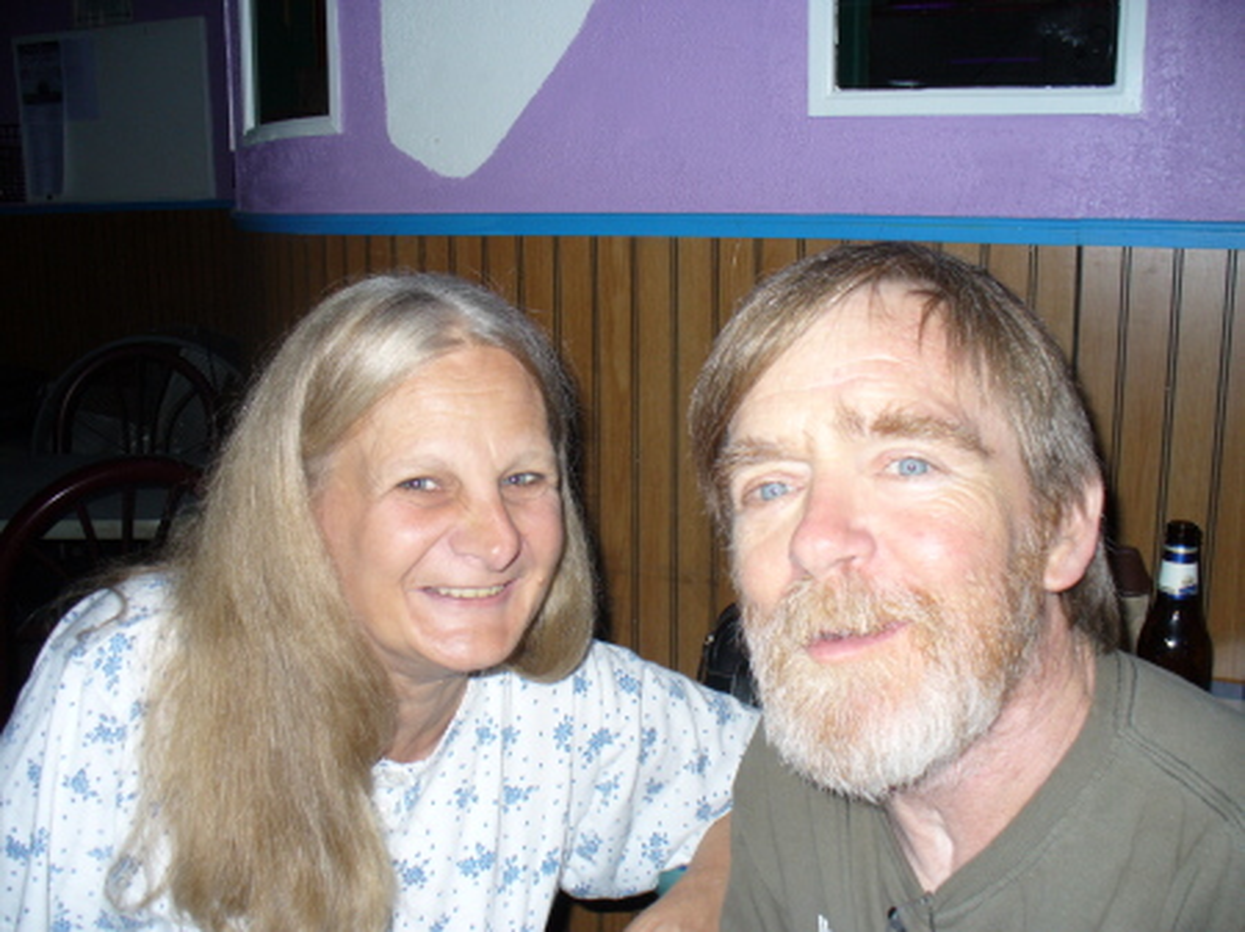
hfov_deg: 50.2
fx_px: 1330
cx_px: 622
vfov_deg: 38.6
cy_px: 466
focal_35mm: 37
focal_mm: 6.1
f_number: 2.8
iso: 100
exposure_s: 1/60
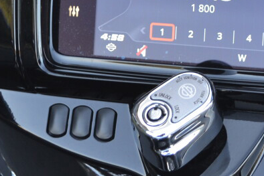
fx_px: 1005
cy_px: -84
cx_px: 214
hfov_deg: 14.9
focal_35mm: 137
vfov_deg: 9.7
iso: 400
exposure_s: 1/100
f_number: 5
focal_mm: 30
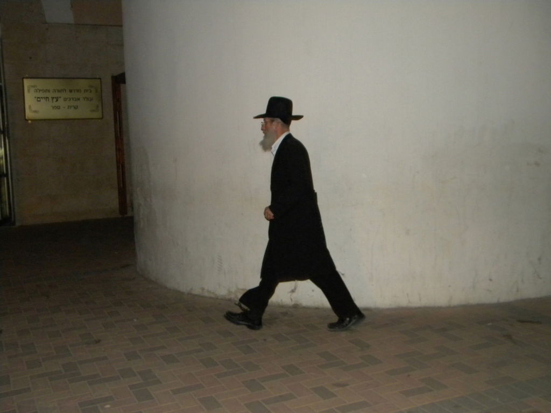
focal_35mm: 41
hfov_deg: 45.8
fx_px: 653
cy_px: 206
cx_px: 276
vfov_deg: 35.1
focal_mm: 7.3
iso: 400
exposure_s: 1/30
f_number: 3.8
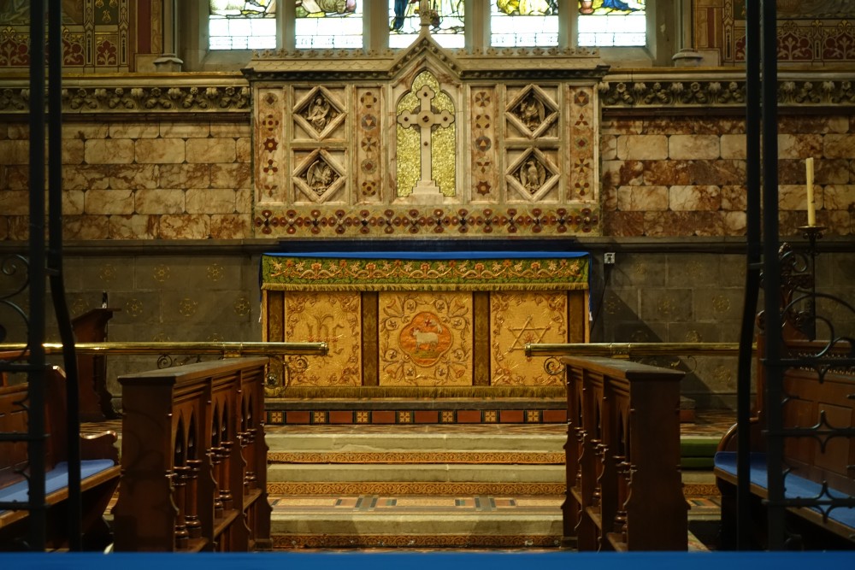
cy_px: 285
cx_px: 428
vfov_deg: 18.4
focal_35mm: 74
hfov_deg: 27.3
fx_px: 1758
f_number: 2.8
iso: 800
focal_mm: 27.11
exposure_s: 1/15
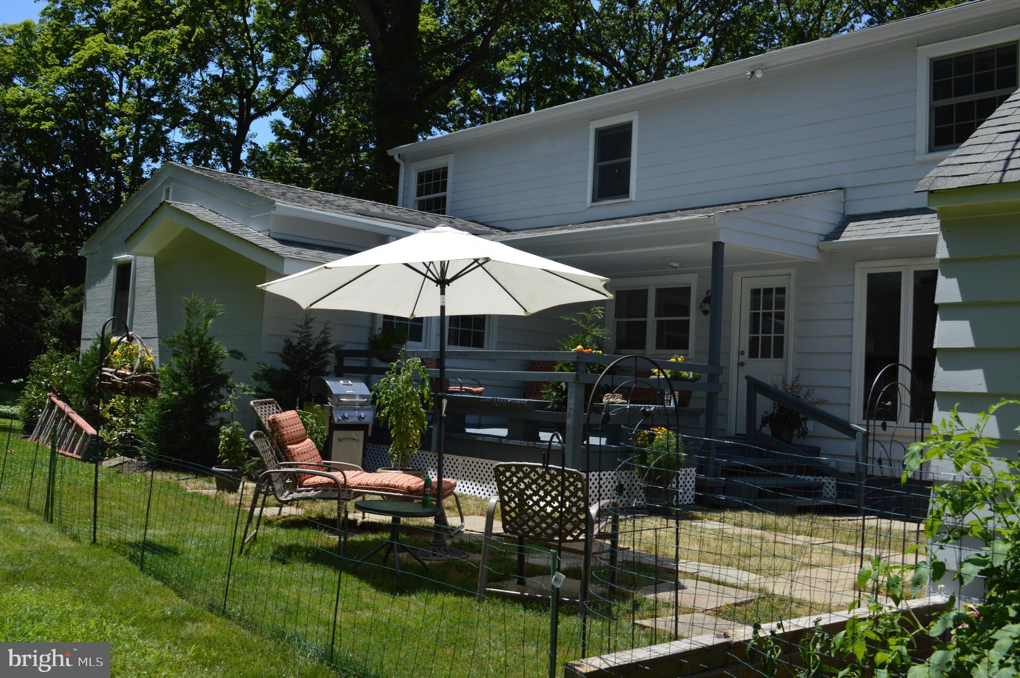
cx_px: 510
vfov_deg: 36.8
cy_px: 339
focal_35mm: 36
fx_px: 1019
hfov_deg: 53.2
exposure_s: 1/250
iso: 100
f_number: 8
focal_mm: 24
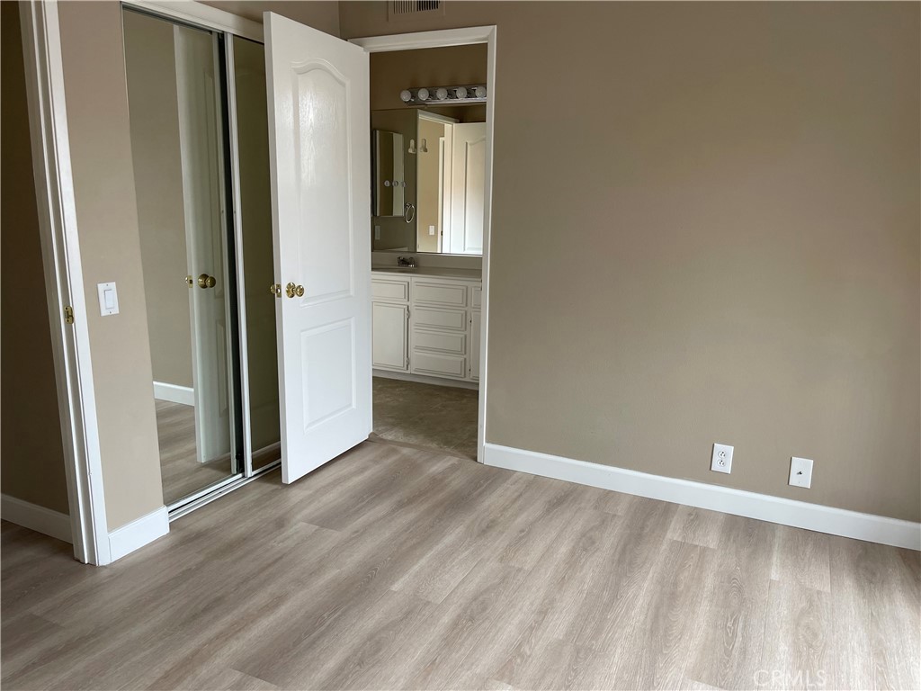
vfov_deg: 53.1
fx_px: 692
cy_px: 346
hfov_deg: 67.3
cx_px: 460
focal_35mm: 26
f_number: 1.6
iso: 125
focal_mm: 5.1
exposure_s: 1/104
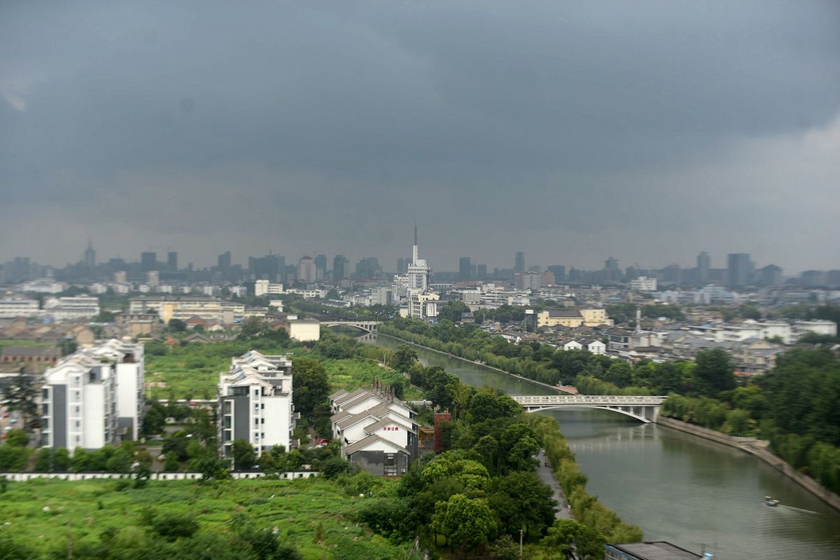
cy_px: 280
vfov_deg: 19.4
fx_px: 1633
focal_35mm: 70
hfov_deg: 28.9
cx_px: 420
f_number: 2.8
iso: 100
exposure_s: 1/1250
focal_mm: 70
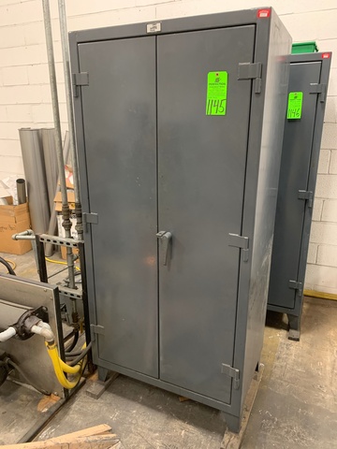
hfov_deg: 53.1
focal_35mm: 26
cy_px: 224
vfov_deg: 67.3
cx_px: 168
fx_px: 337
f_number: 1.8
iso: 400
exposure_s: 1/40
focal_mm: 4.25
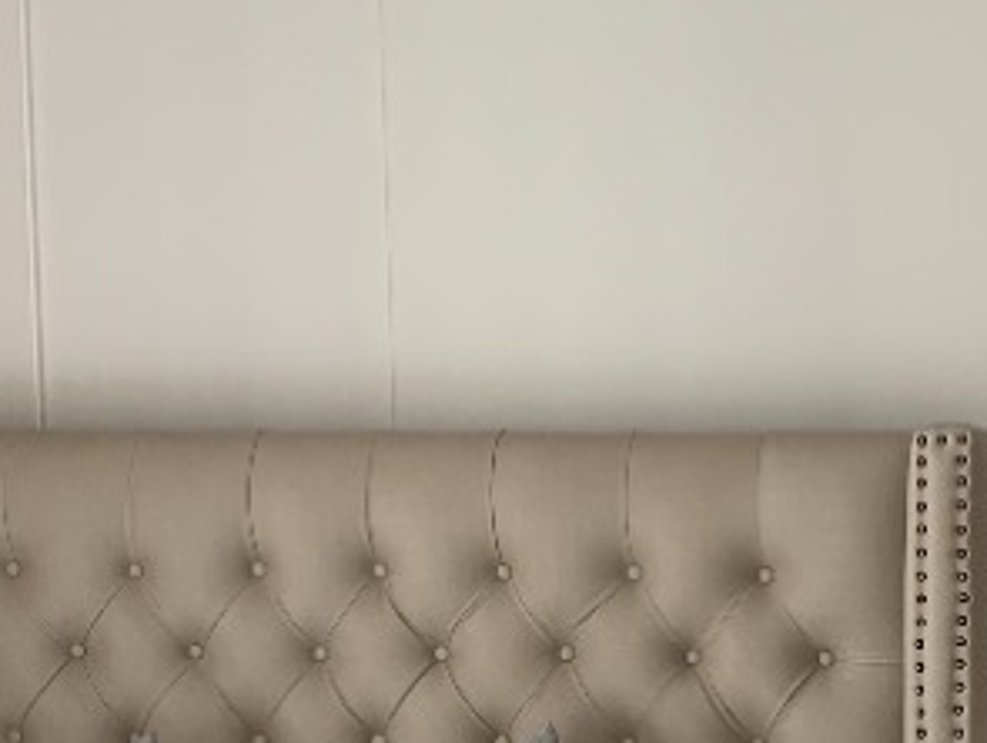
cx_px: 923
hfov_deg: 21.6
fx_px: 2512
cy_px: 633
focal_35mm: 88
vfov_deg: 16.6
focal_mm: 4.25
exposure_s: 1/112
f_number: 1.8
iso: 100
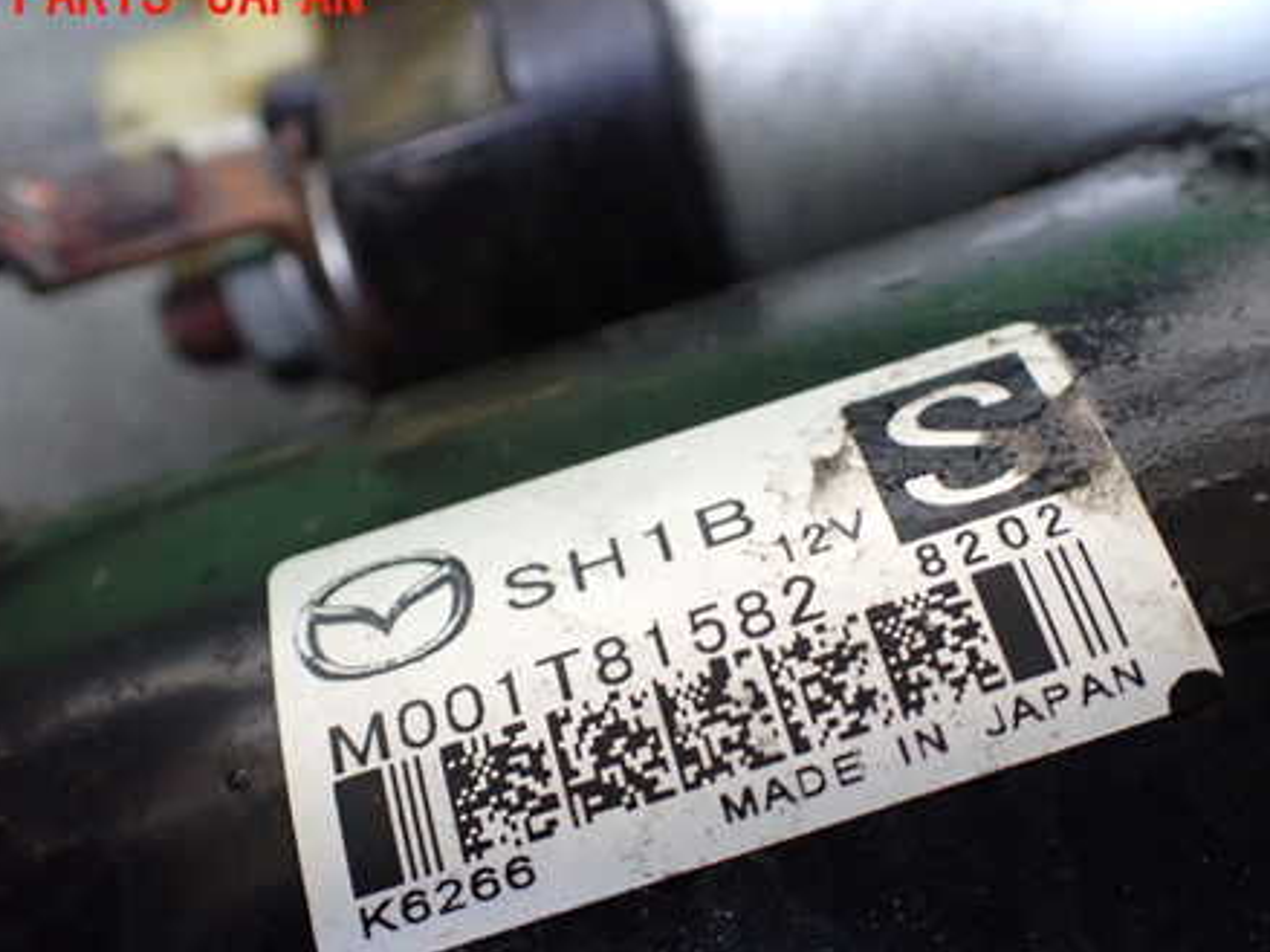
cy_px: 611
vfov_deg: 34.9
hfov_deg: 45.7
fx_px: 1504
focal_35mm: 41
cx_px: 706
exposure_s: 1/50
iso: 800
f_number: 2.3
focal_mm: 5.4
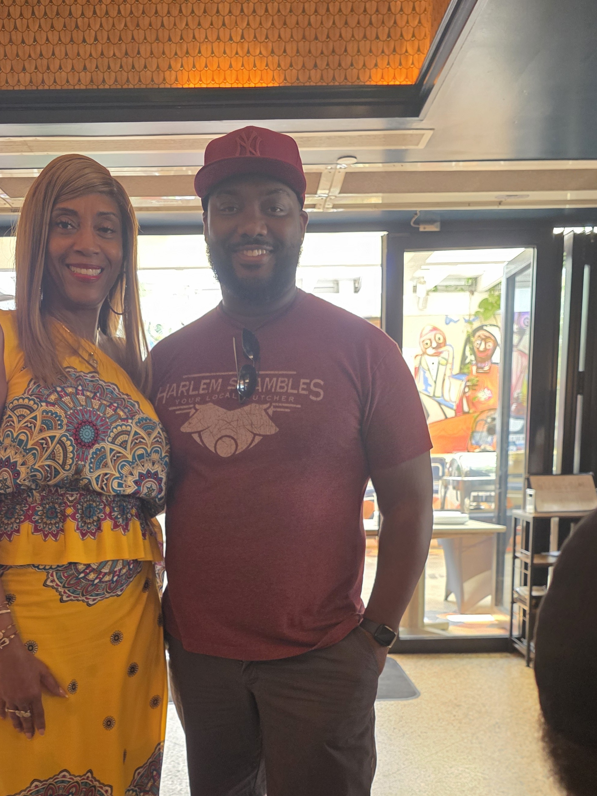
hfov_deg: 40.6
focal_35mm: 35
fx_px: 805
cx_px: 261
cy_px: 585
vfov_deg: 50.7
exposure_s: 1/120
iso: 500
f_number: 1.7
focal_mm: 6.3
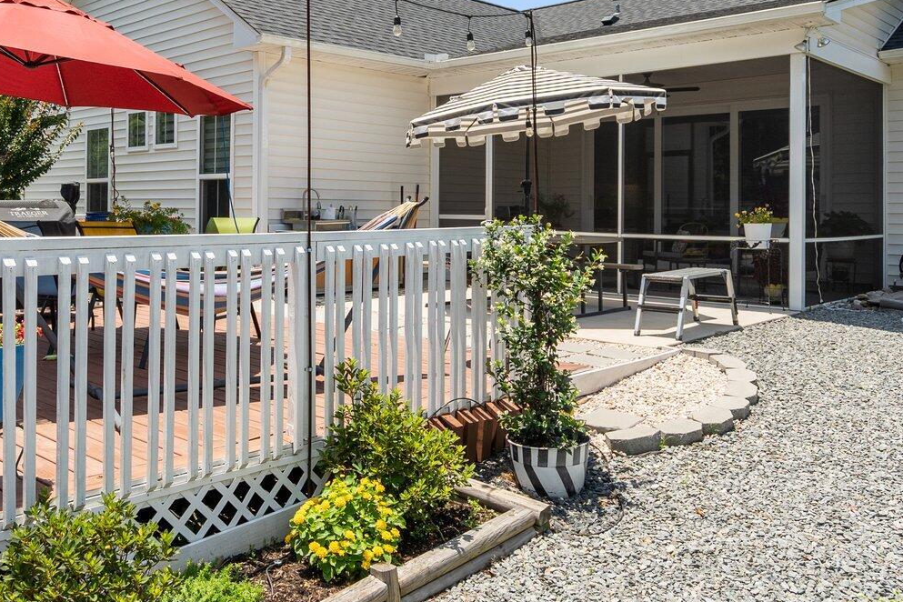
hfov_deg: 56.3
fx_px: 828
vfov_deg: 39.3
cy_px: 180
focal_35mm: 33
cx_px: 323
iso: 200
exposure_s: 1/2000
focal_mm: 16
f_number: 4
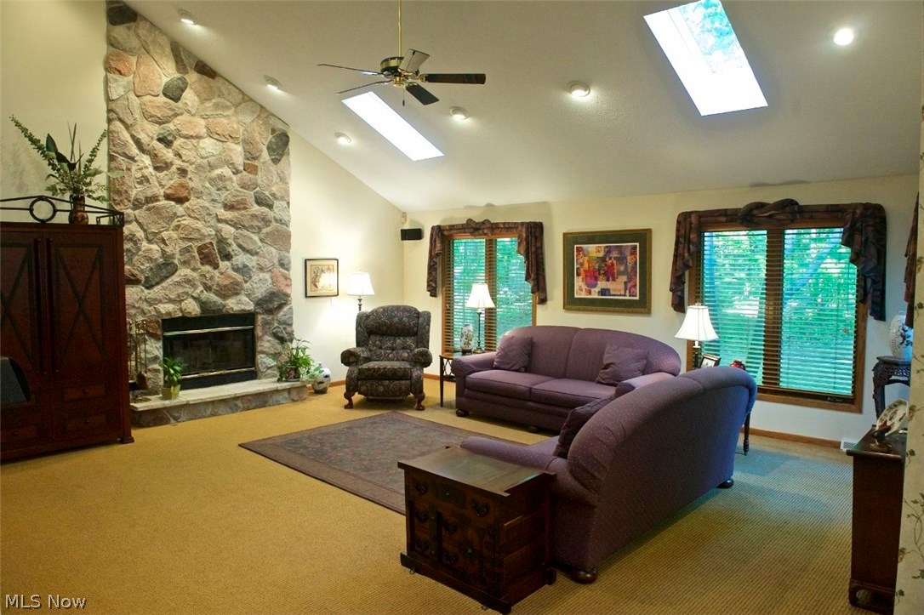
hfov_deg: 73.8
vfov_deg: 53.1
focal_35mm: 24
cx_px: 462
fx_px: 616
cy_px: 308
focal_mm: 24
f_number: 6.3
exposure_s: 1/40
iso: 4000
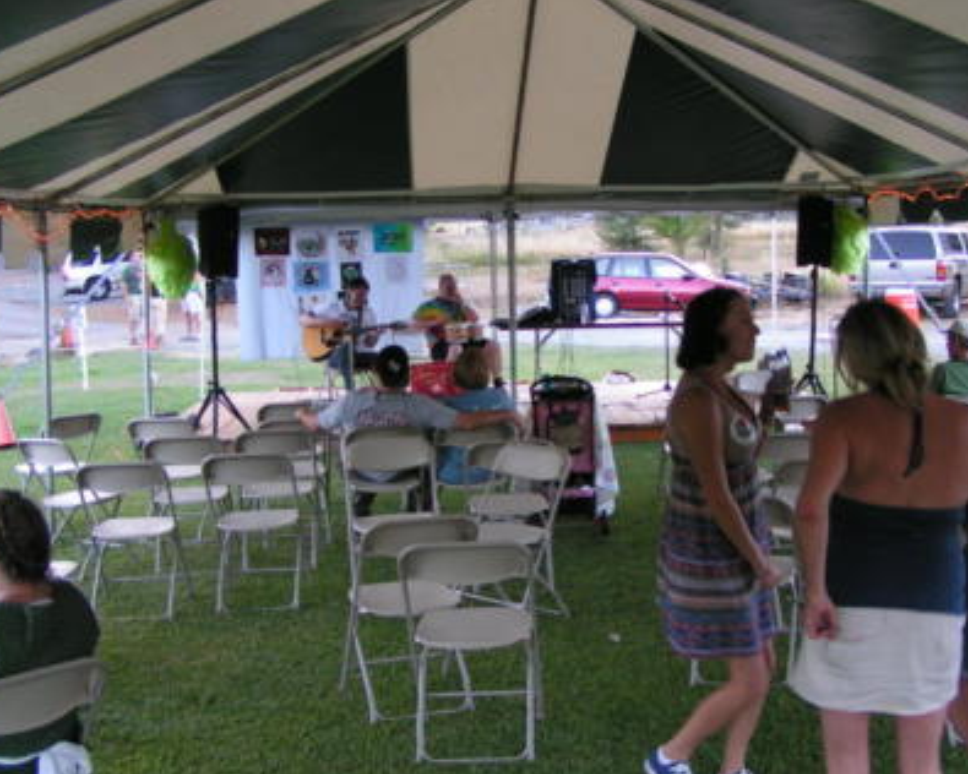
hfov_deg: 39.5
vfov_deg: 32.1
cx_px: 539
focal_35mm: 47
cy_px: 396
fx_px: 1347
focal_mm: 5.8
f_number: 2.8
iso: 100
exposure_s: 1/40
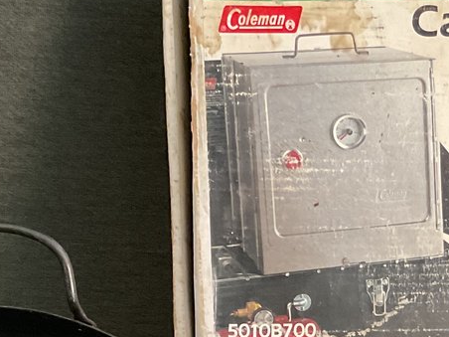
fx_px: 1258
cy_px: 473
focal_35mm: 97
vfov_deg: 14.4
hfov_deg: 19.9
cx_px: 403
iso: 250
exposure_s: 1/60
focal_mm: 3
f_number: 1.8
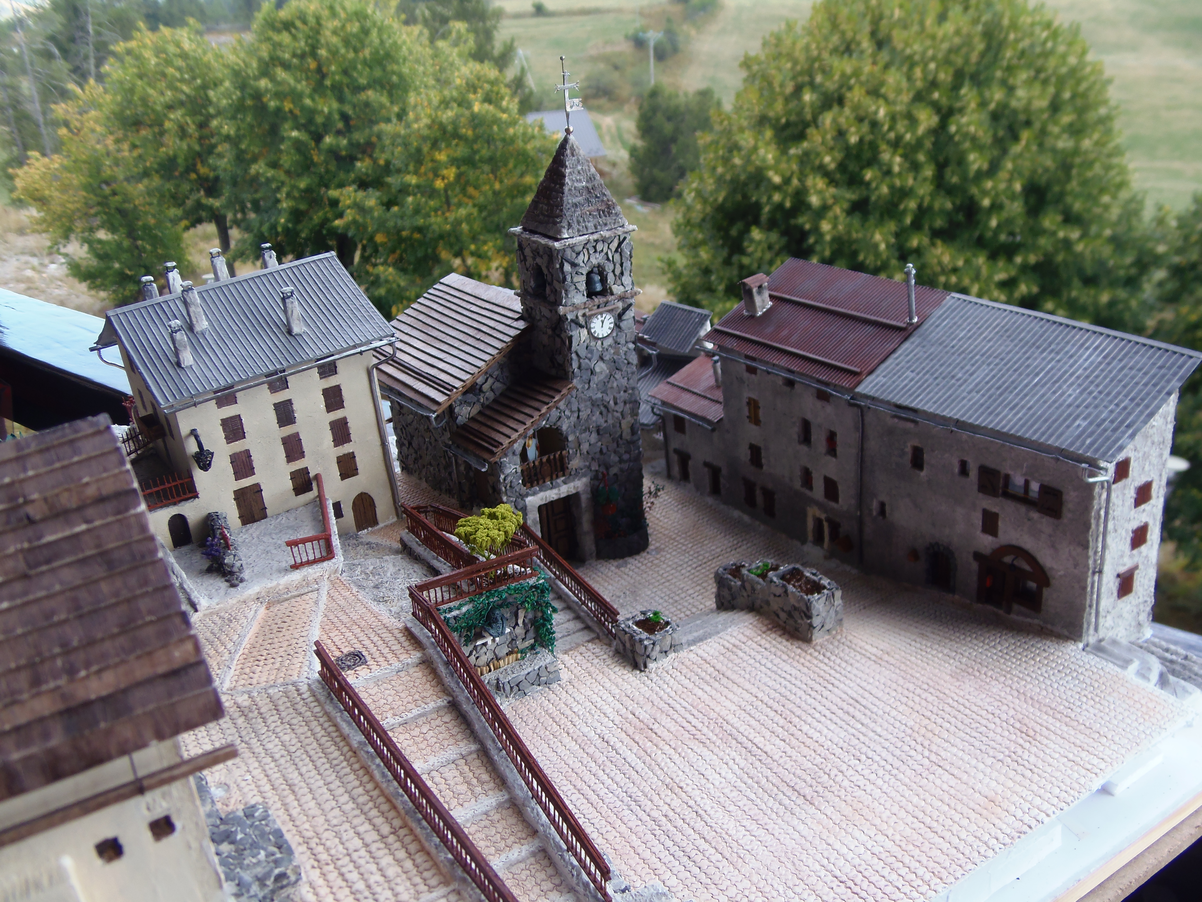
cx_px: 601
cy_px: 451
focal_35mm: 30
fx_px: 1042
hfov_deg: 60.0
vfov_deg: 46.8
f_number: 3.2
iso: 64
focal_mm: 5.5
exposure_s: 1/125
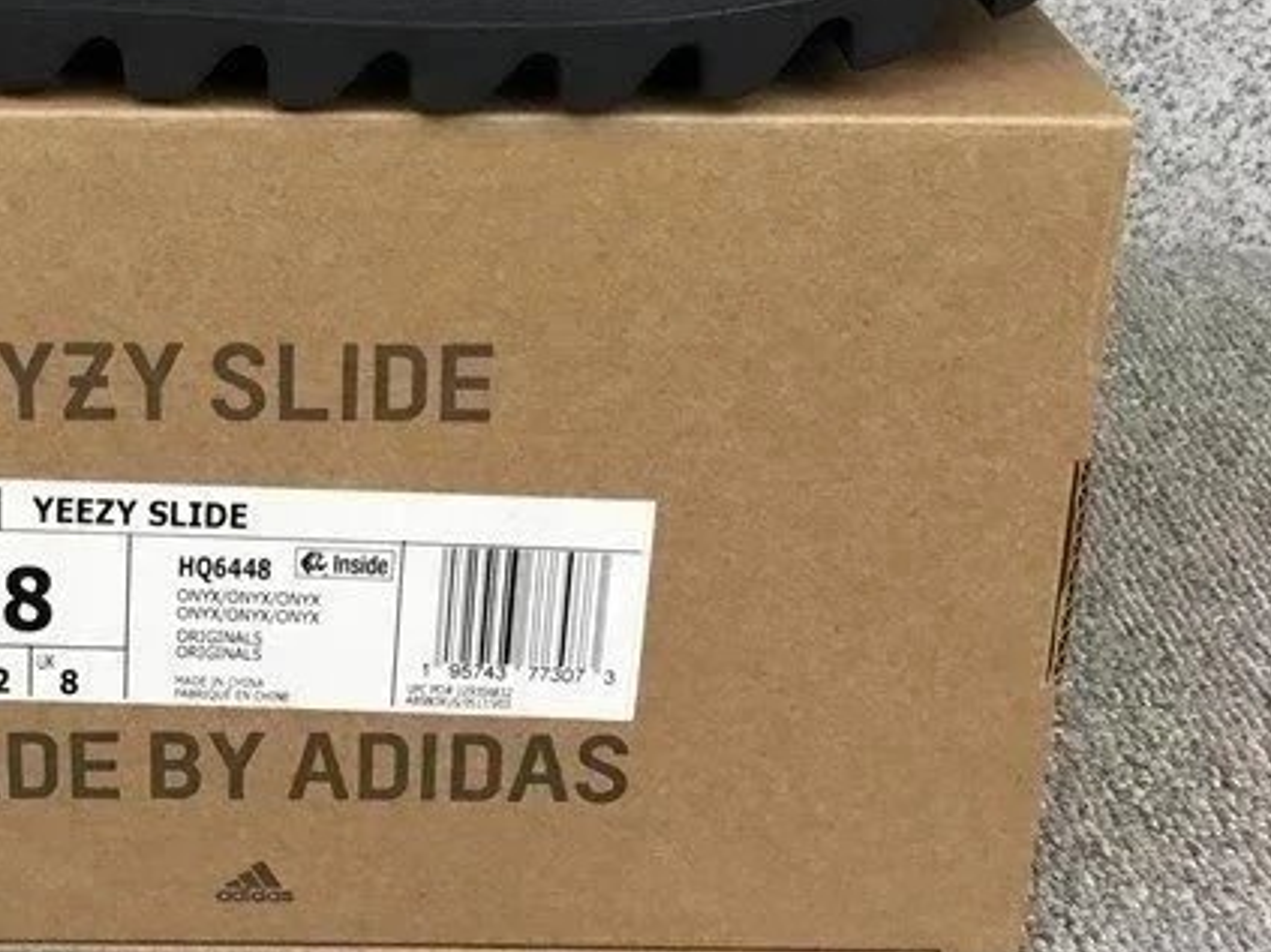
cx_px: 243
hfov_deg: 28.7
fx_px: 2423
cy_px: 77
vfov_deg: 21.7
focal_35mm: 66
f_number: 2.4
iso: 25
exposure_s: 1/112
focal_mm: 3.3
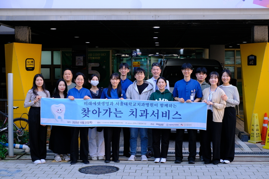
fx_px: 471
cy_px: 90
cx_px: 134
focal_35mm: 63
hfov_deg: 31.9
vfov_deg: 21.6
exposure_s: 1/250
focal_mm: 42
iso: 1250
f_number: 5.6
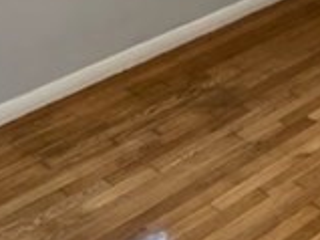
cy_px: -61
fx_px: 905
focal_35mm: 98
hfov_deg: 19.6
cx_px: 300
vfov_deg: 14.5
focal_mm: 4.2
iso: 100
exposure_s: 1/60
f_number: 1.6
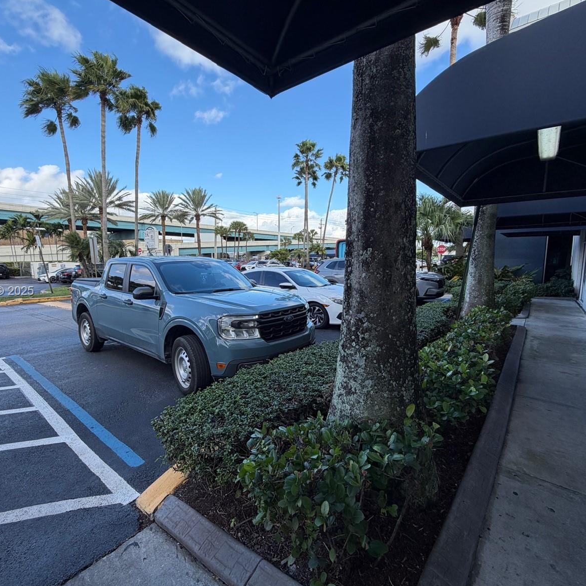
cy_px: 292
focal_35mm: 17
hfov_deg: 83.9
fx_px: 326
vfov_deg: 84.0
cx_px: 280
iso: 40
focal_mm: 2.22
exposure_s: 1/502
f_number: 2.2
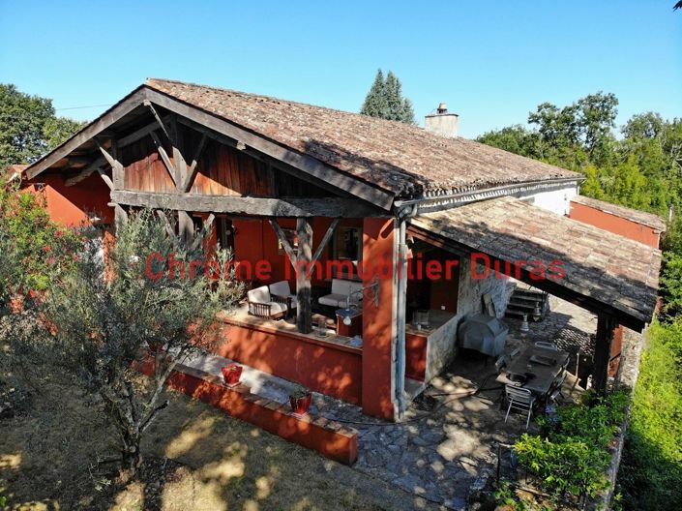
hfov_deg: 71.6
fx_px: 473
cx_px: 341
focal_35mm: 24
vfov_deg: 56.8
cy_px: 256
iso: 100
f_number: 2.8
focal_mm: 4.5
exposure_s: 1/552
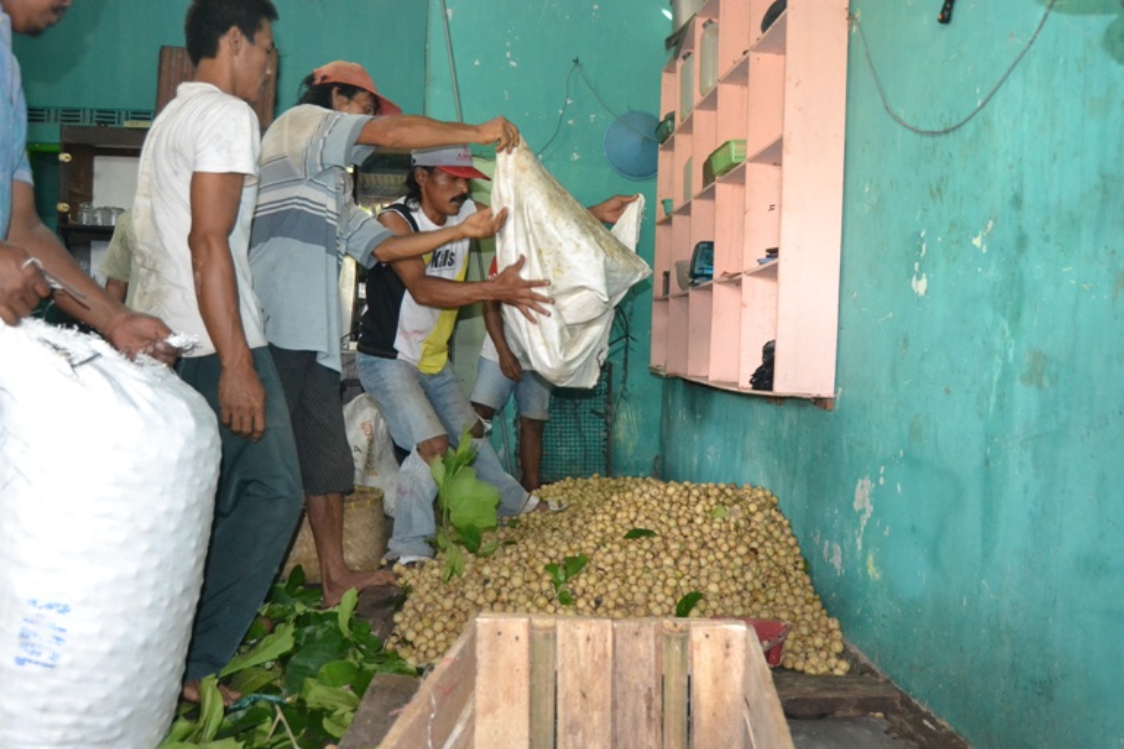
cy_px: 374
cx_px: 562
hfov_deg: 61.9
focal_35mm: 30
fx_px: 937
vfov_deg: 43.6
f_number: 3.5
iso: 3200
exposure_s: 1/60
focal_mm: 20
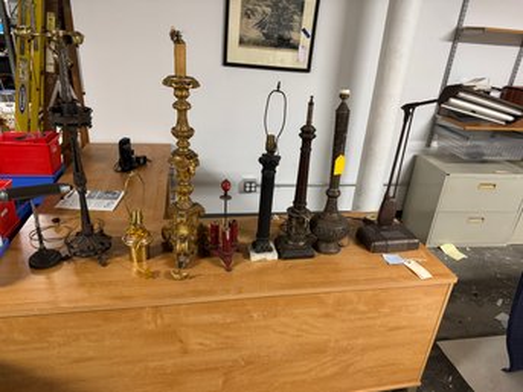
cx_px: 262
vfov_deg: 56.8
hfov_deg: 71.6
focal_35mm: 24
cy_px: 196
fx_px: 362
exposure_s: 1/60
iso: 400
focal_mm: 6.76
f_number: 1.78
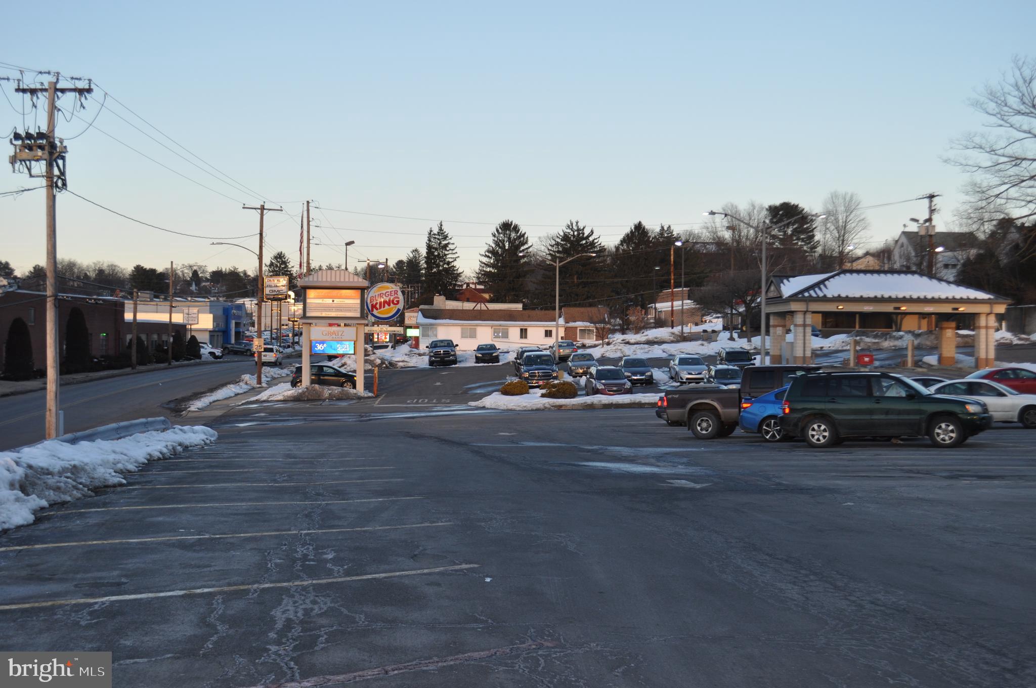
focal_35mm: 45
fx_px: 1293
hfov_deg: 43.7
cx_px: 518
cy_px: 344
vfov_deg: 29.8
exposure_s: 1/200
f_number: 6.3
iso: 200
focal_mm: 30
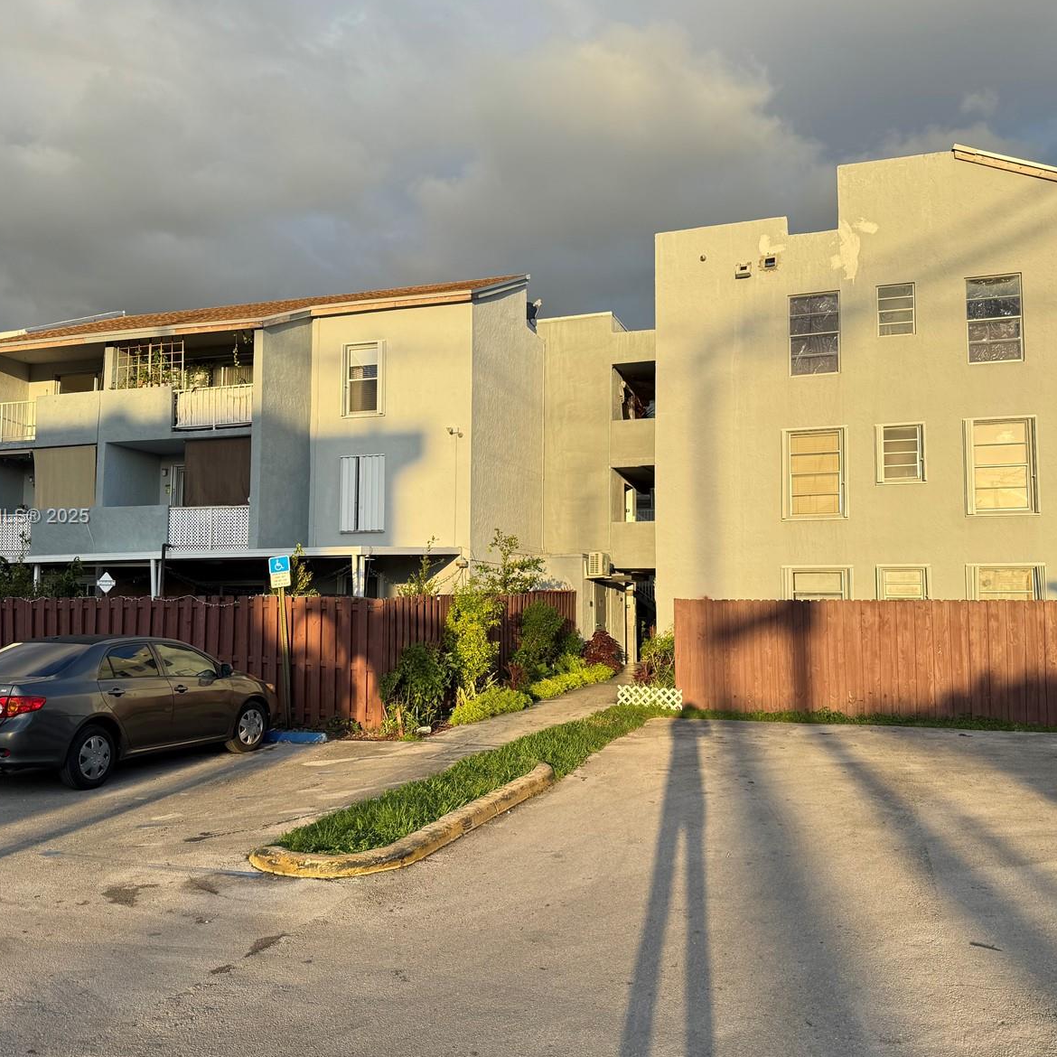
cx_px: 523
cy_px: 518
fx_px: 1002
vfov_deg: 55.6
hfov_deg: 55.6
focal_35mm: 29
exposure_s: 1/1618
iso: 80
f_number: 1.78
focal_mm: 6.76
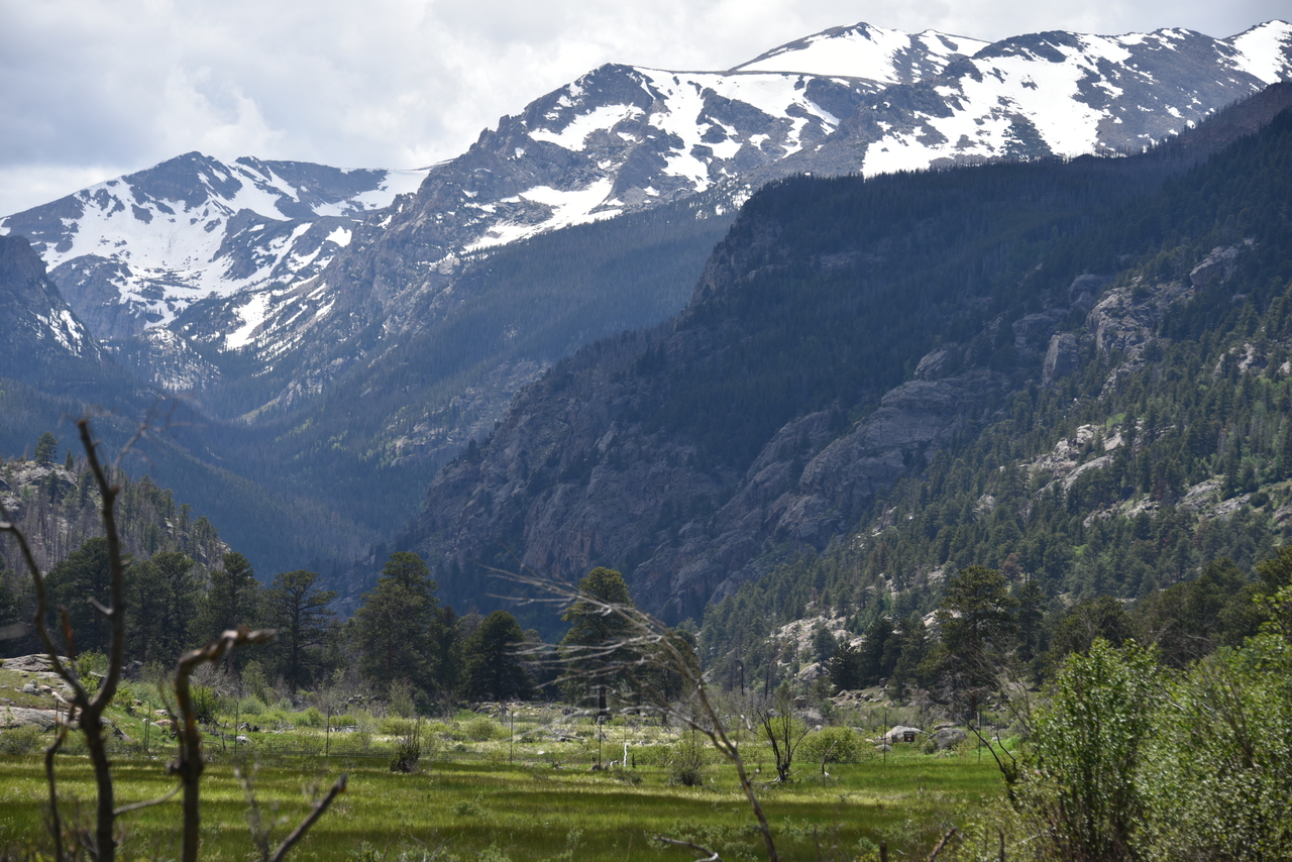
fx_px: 4846
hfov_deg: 15.2
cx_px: 646
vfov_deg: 10.2
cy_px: 431
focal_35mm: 135
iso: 100
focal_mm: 135
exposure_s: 1/320
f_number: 7.1
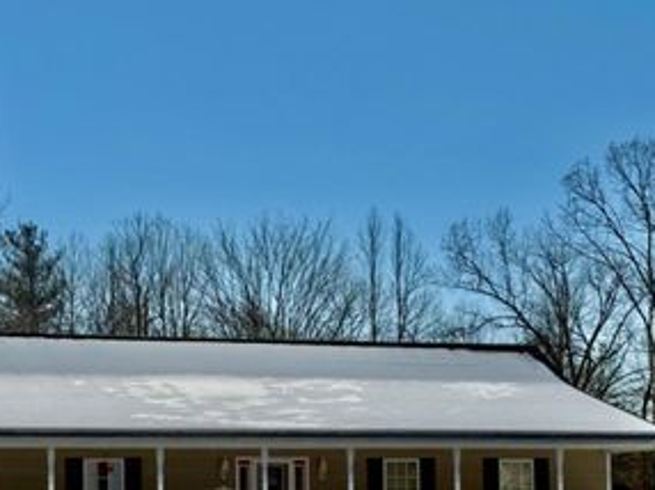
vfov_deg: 17.3
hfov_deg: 23.3
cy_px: 427
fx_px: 1588
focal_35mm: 84
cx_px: 282
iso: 50
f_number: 1.78
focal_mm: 6.76
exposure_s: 1/11364
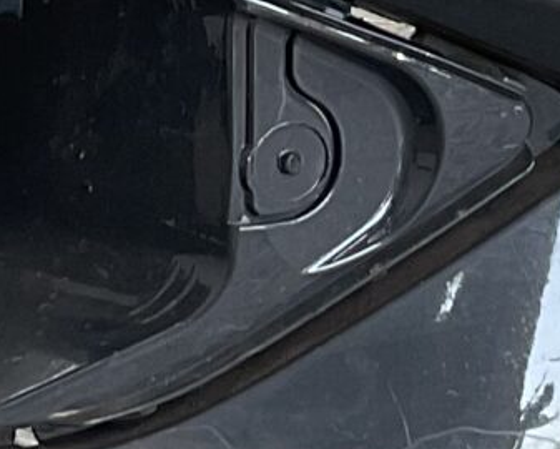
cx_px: 392
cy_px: -466
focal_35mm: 215
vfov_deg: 6.9
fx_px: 3565
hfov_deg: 9.0
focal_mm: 3
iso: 16
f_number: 1.8
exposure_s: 1/154
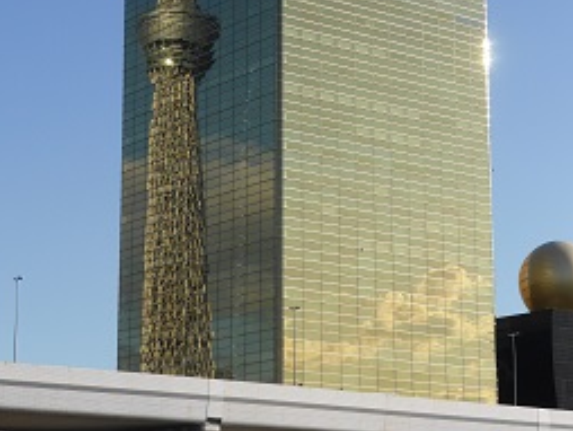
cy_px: 170
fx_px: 1657
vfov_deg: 14.8
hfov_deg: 19.6
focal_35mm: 100
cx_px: 286
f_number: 5
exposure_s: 1/500
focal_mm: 12.5
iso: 100
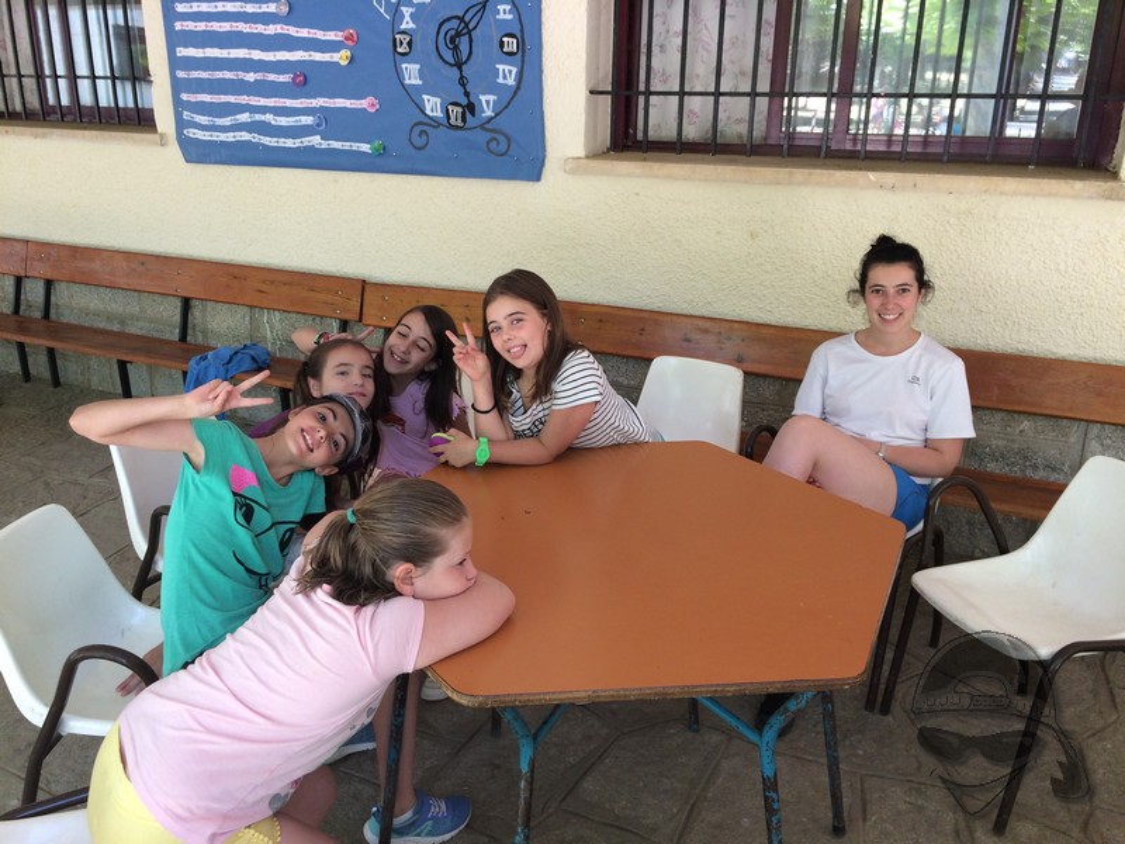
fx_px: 942
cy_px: 422
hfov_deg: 61.7
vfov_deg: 48.2
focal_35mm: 29
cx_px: 562
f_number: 2.2
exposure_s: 1/100
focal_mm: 4.15
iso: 50
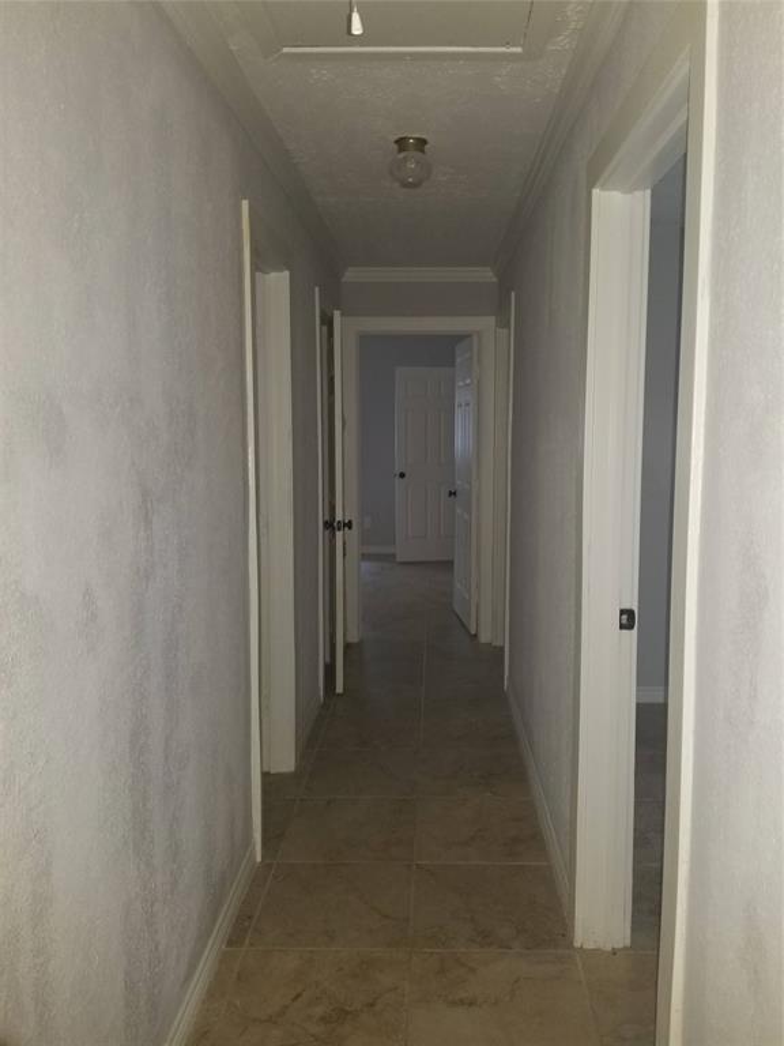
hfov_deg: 53.1
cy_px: 523
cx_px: 392
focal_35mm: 26
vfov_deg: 67.3
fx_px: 785
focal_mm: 4.25
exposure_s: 1/15
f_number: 1.7
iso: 125
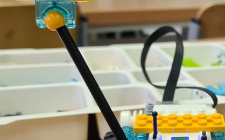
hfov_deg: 29.0
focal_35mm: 66
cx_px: 226
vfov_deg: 19.7
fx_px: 405
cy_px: 72
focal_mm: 5.4
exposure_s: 1/50
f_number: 1.8
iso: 125
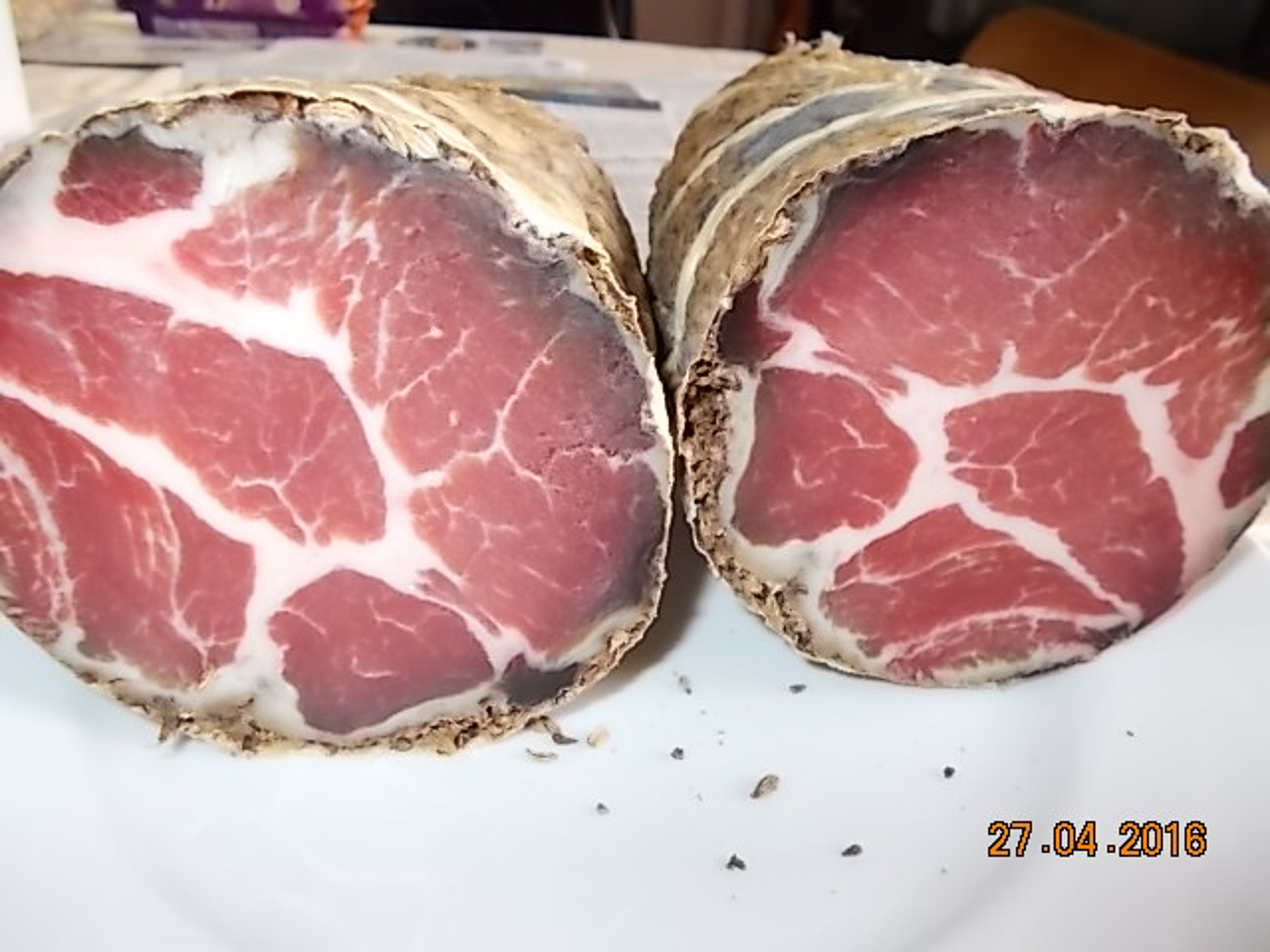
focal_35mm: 26
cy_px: 476
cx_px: 635
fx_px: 954
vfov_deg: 53.1
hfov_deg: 67.3
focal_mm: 4.6
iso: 200
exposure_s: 1/25
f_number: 3.2
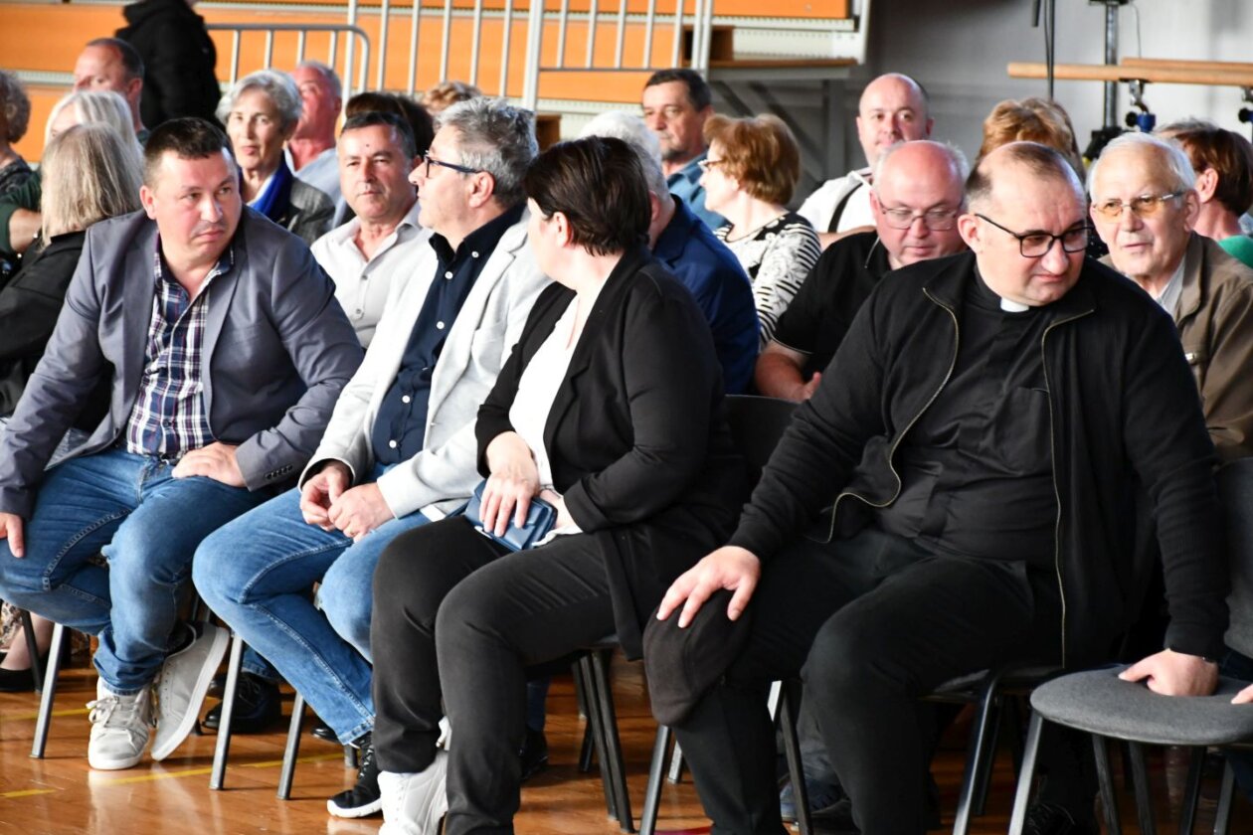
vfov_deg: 10.2
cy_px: 418
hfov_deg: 15.2
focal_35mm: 135
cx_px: 626
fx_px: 4698
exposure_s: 1/60
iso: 3600
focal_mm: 90
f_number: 5.3
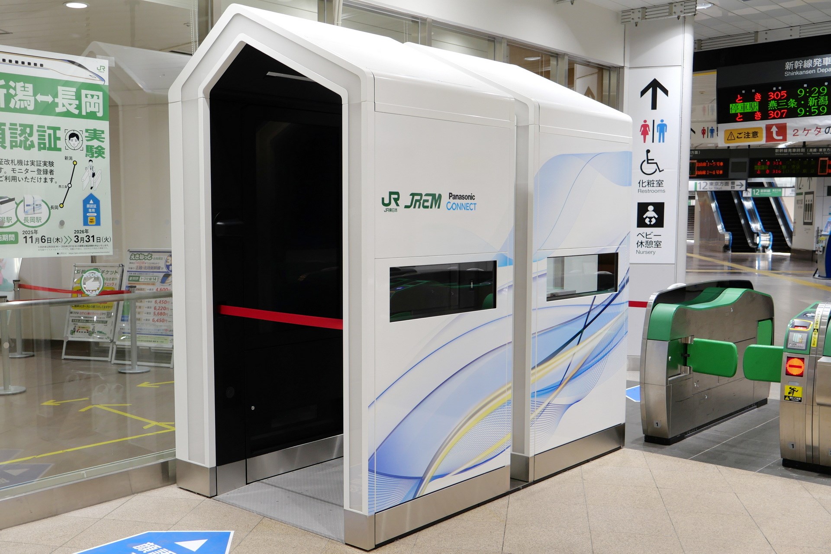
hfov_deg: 60.3
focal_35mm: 31
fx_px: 716
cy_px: 277
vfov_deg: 42.3
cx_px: 416
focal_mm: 15
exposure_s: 1/80
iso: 200
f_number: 3
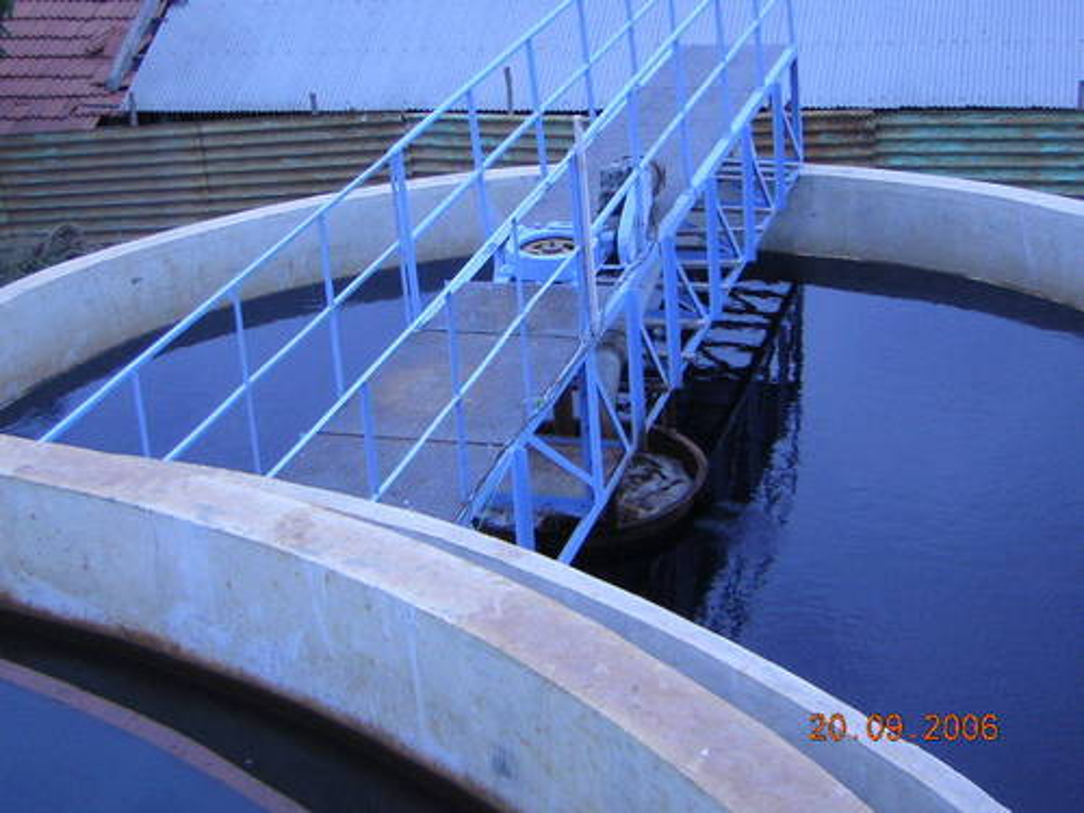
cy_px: 406
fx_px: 1942
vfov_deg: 23.7
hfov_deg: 31.2
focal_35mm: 62
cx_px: 542
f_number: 3.4
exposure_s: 1/740
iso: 50
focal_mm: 8.1
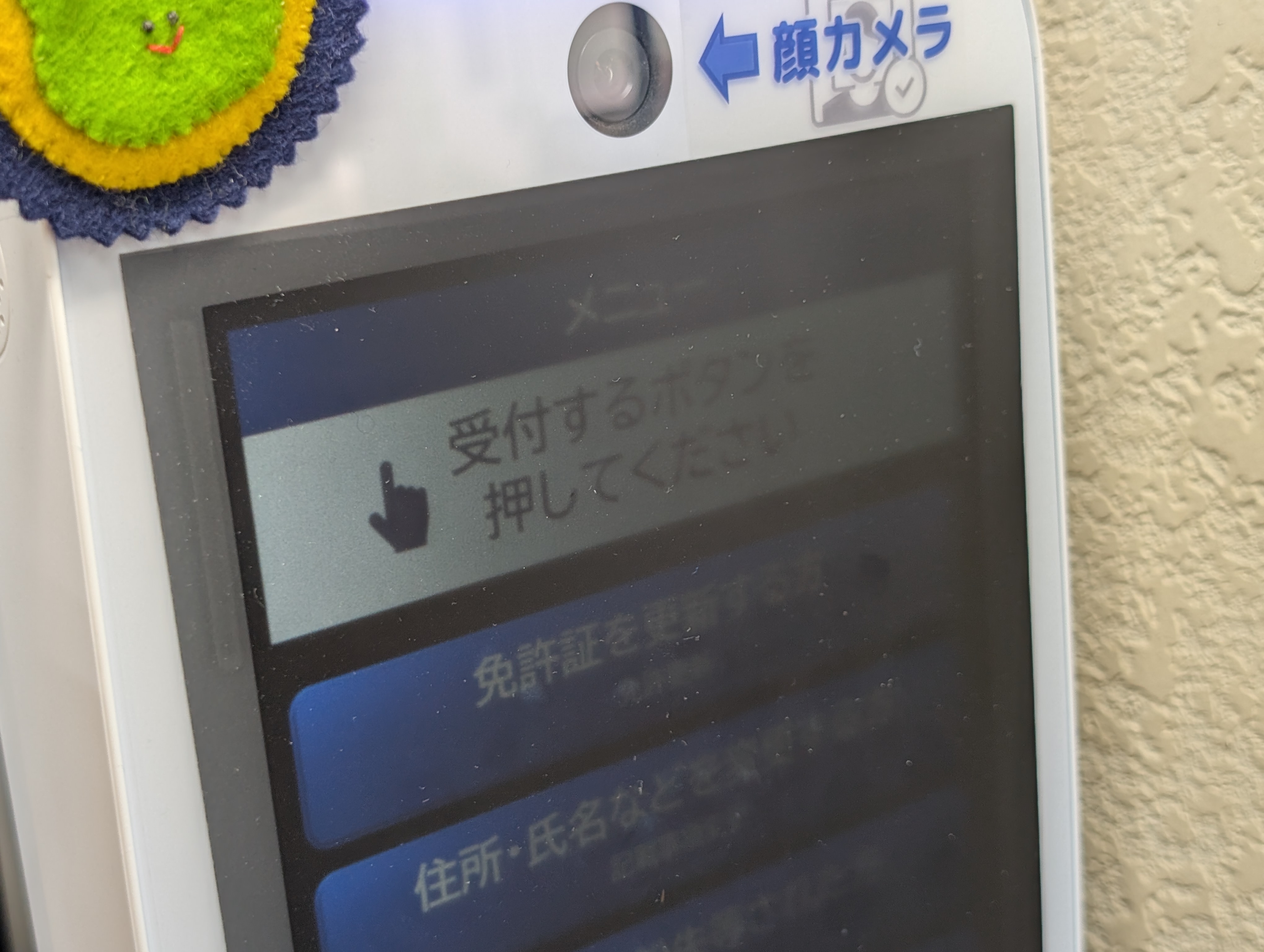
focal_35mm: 49
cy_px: 476
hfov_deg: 38.9
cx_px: 632
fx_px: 1792
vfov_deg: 29.7
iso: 27
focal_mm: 6.9
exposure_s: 1/24
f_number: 1.68
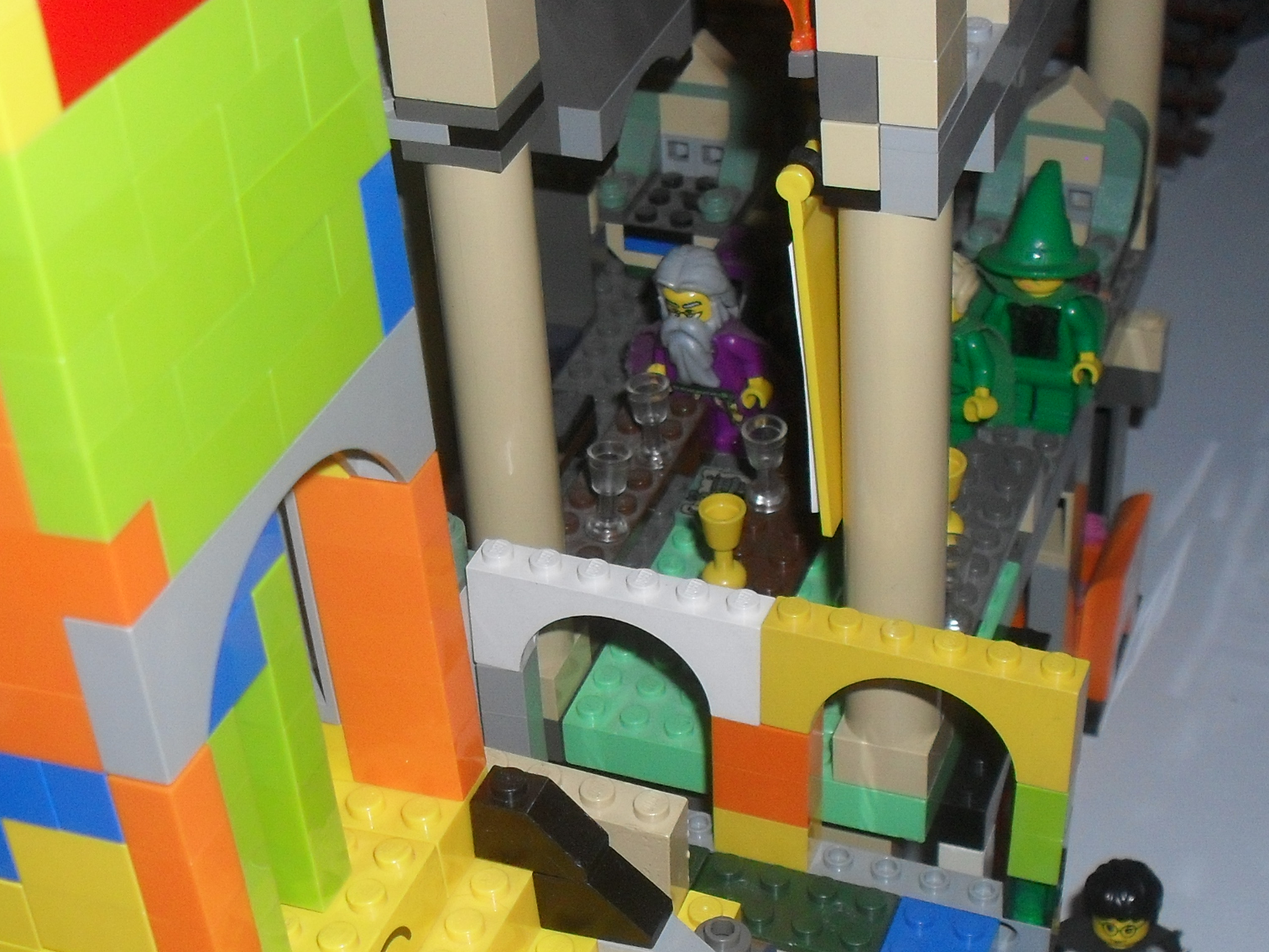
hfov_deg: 32.0
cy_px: 735
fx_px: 2200
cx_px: 479
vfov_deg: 24.1
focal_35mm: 60
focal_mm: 6.3
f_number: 3.2
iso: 200
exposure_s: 1/45
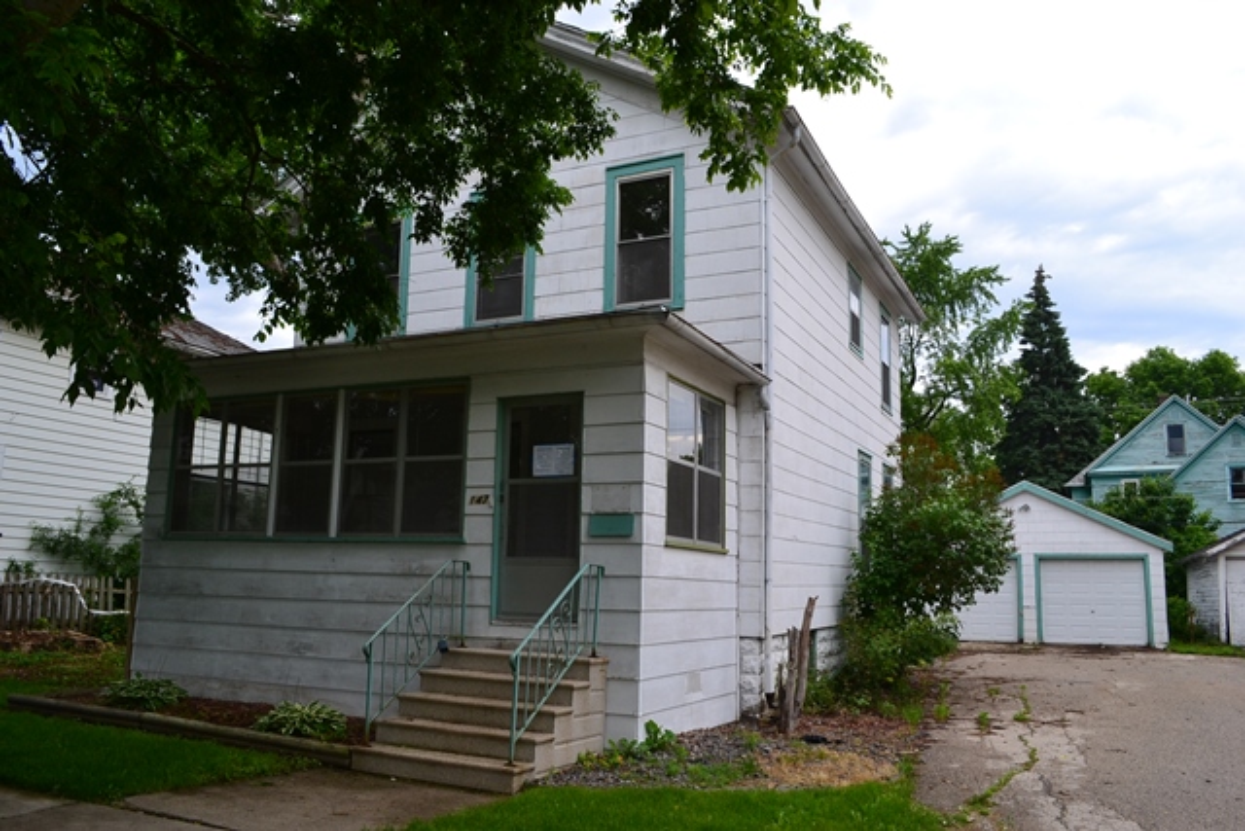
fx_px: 934
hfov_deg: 67.4
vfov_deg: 48.0
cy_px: 416
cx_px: 622
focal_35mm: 27
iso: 400
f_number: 9
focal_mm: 18
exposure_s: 1/160
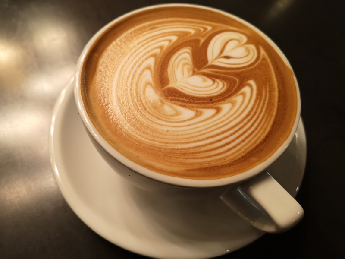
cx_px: 172
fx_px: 269
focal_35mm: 27
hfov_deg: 65.3
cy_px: 130
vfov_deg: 51.4
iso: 160
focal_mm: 3.95
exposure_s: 1/30
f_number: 1.8
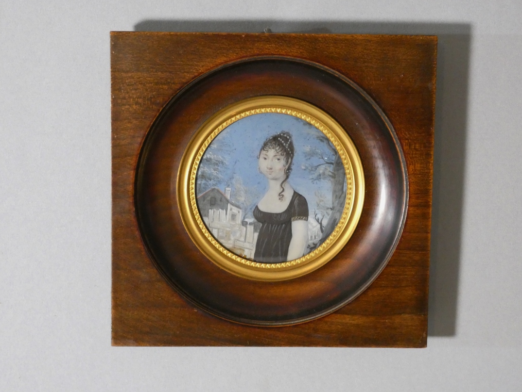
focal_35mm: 99
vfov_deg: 14.9
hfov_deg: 19.8
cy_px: 197
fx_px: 1493
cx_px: 263
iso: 1250
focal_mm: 17.5
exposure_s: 1/80
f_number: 4.8
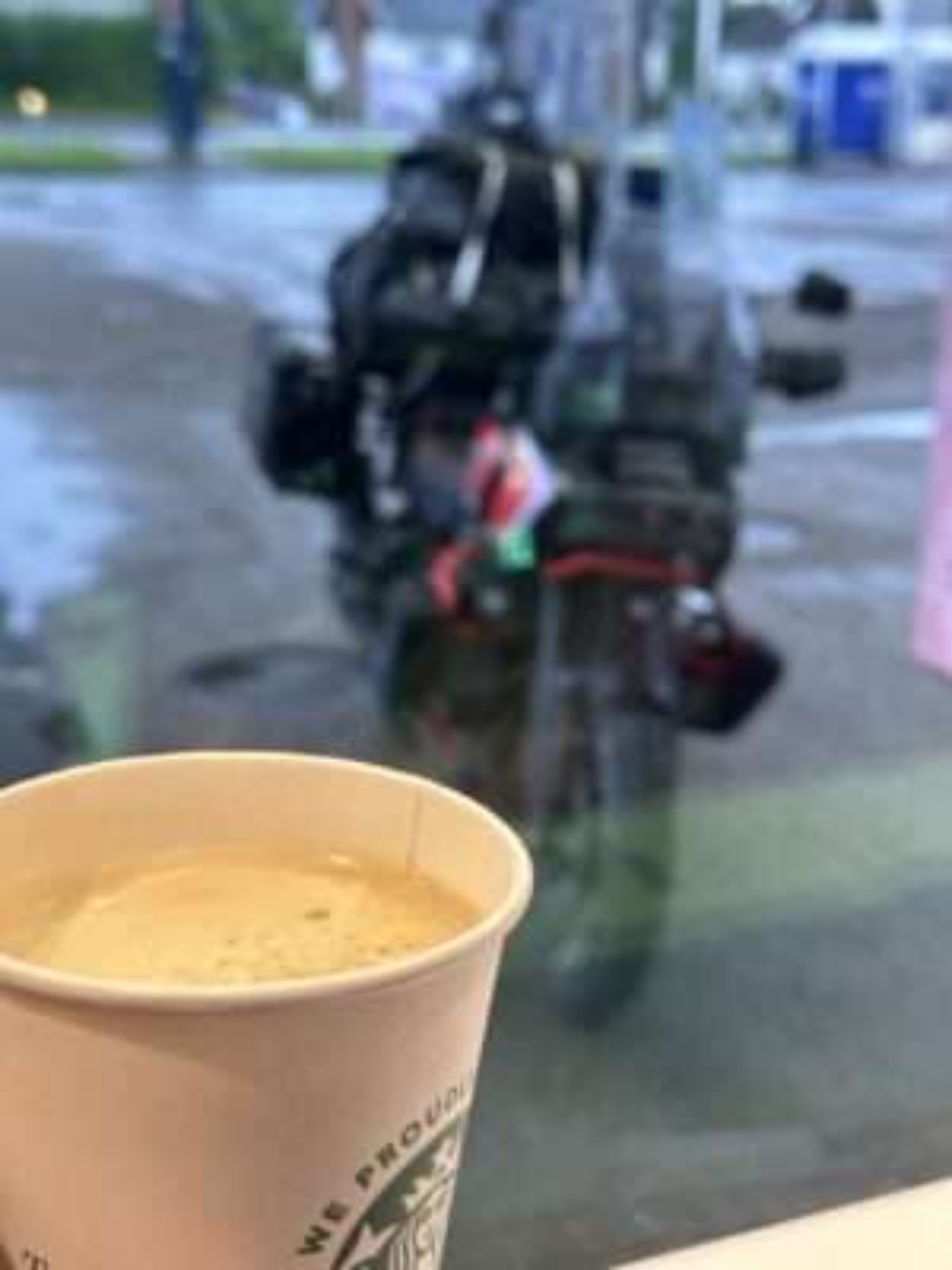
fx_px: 1760
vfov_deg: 39.7
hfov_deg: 30.3
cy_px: 635
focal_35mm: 48
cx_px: 476
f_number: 1.78
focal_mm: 6.86
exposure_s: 1/100
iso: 80
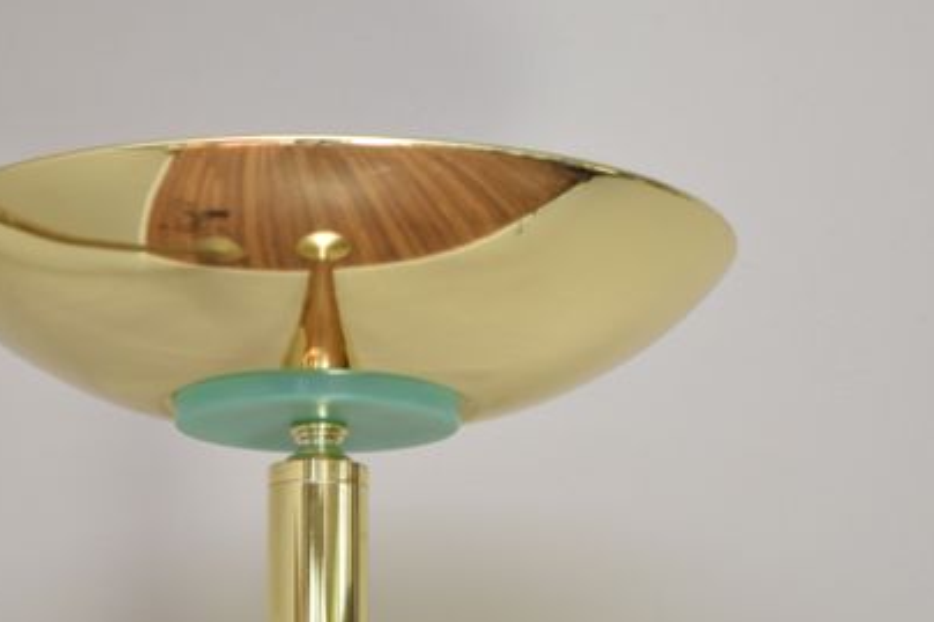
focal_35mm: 131
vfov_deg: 10.5
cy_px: 360
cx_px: 354
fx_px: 3392
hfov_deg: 15.7
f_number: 5.6
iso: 800
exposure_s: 1/125
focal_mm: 55
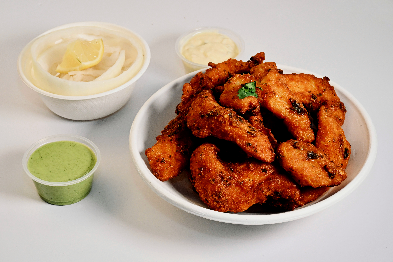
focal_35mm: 110
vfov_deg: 12.5
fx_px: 1201
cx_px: 196
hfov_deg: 18.6
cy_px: 131
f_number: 20
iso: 2800
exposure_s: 1/125
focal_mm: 110
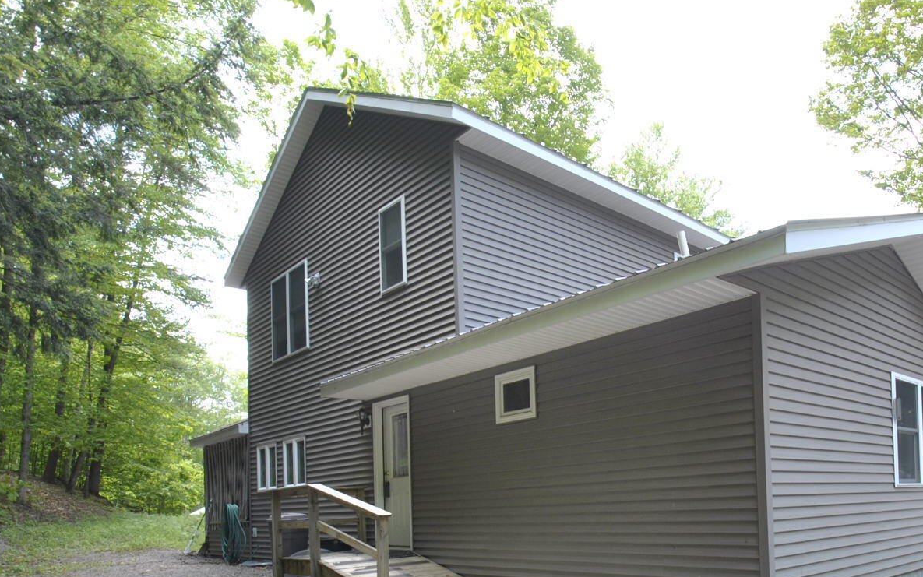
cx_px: 633
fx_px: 629
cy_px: 487
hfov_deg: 69.9
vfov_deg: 45.9
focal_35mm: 25
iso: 200
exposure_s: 1/60
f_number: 6.3
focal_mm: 10
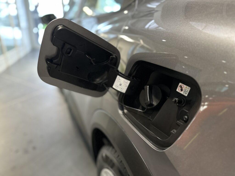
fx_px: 163
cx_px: 118
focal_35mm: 24
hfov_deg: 71.6
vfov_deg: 56.8
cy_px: 88
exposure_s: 1/47
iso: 500
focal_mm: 6.86
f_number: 1.78
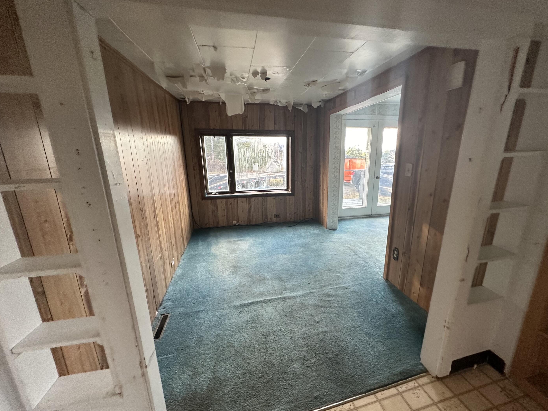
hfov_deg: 98.1
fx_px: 237
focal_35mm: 15
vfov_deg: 81.7
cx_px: 289
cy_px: 213
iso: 250
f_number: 2.2
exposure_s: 1/99
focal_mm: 2.22
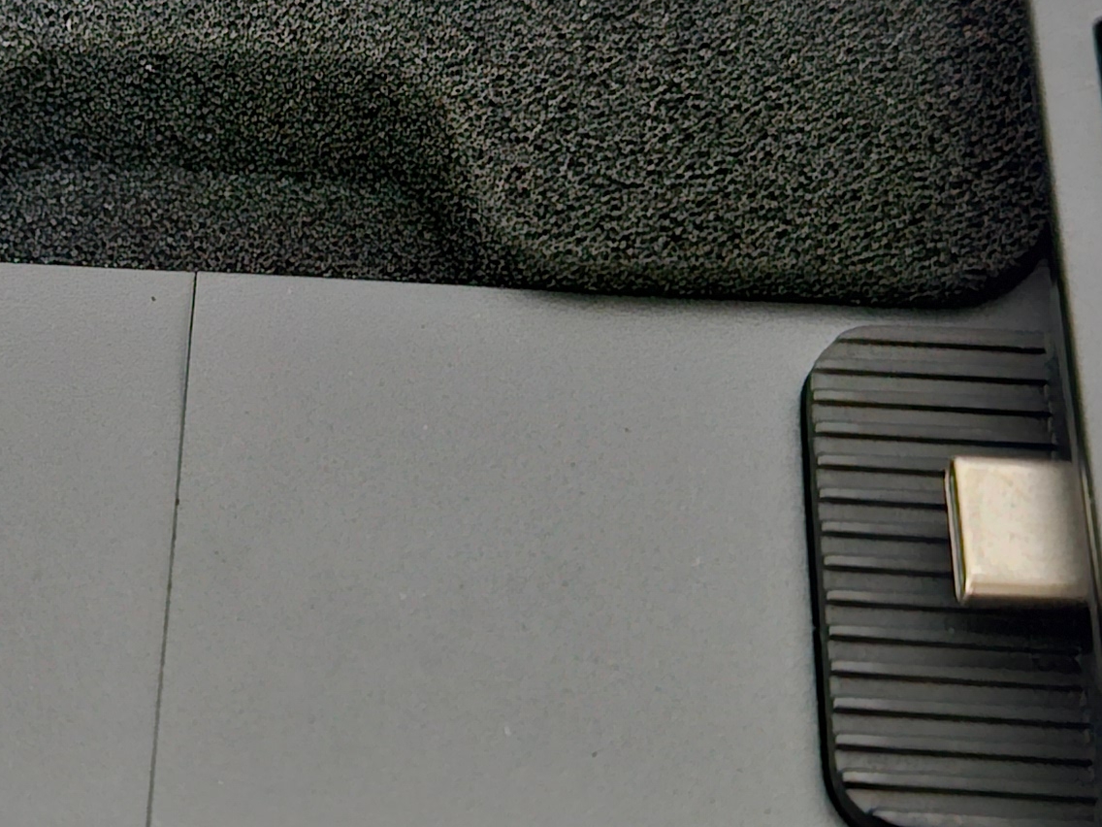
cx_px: 178
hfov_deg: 23.7
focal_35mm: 81
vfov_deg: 18.2
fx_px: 2579
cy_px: 281
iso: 1000
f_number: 1.8
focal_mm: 5.4
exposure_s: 1/15
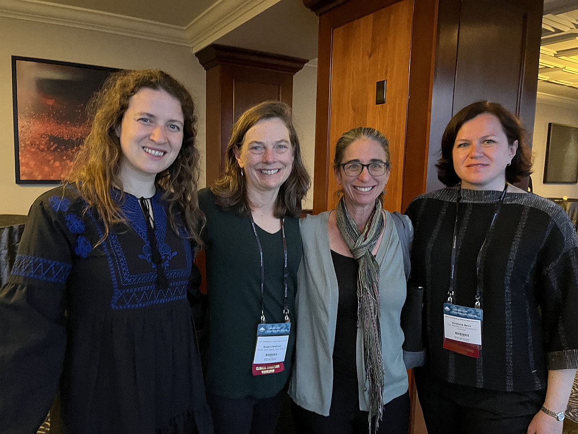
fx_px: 434
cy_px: 217
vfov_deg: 53.1
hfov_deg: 67.3
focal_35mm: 26
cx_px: 289
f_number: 1.6
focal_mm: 5.1
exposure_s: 1/30
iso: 640
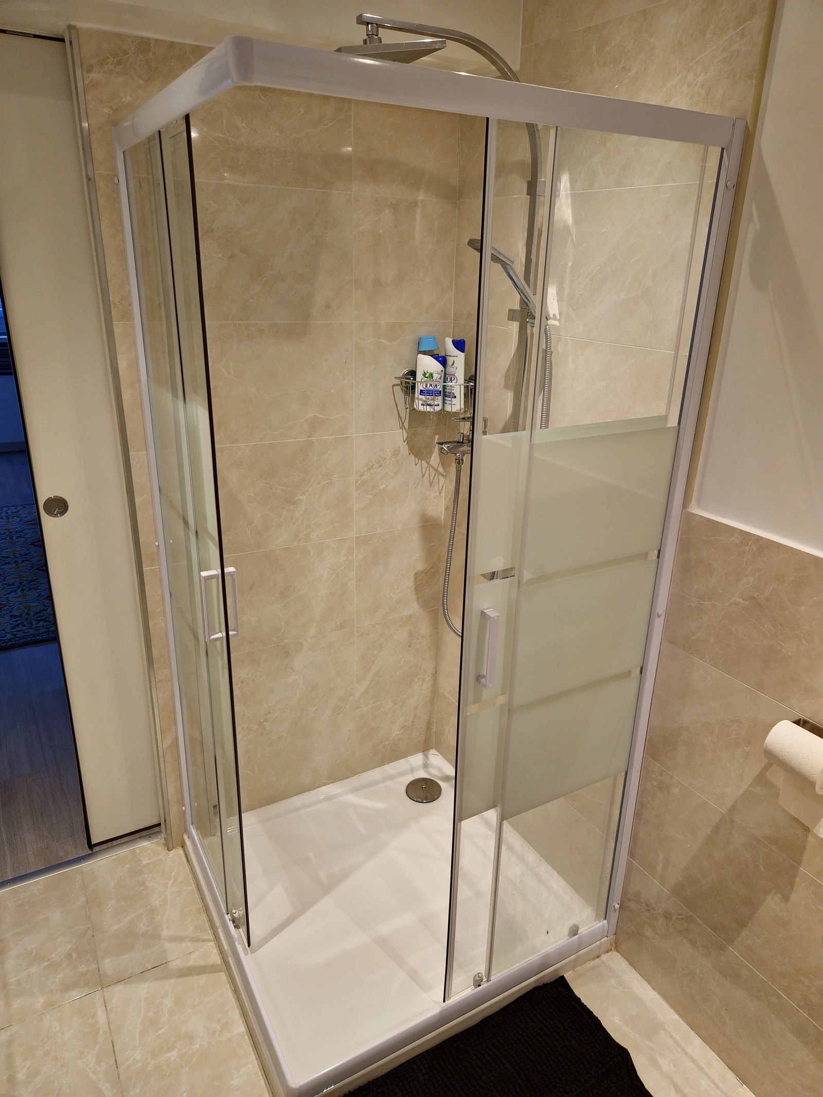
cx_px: 412
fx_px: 729
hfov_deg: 58.9
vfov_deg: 73.9
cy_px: 548
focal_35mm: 23
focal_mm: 5.4
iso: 160
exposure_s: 1/100
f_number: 1.8
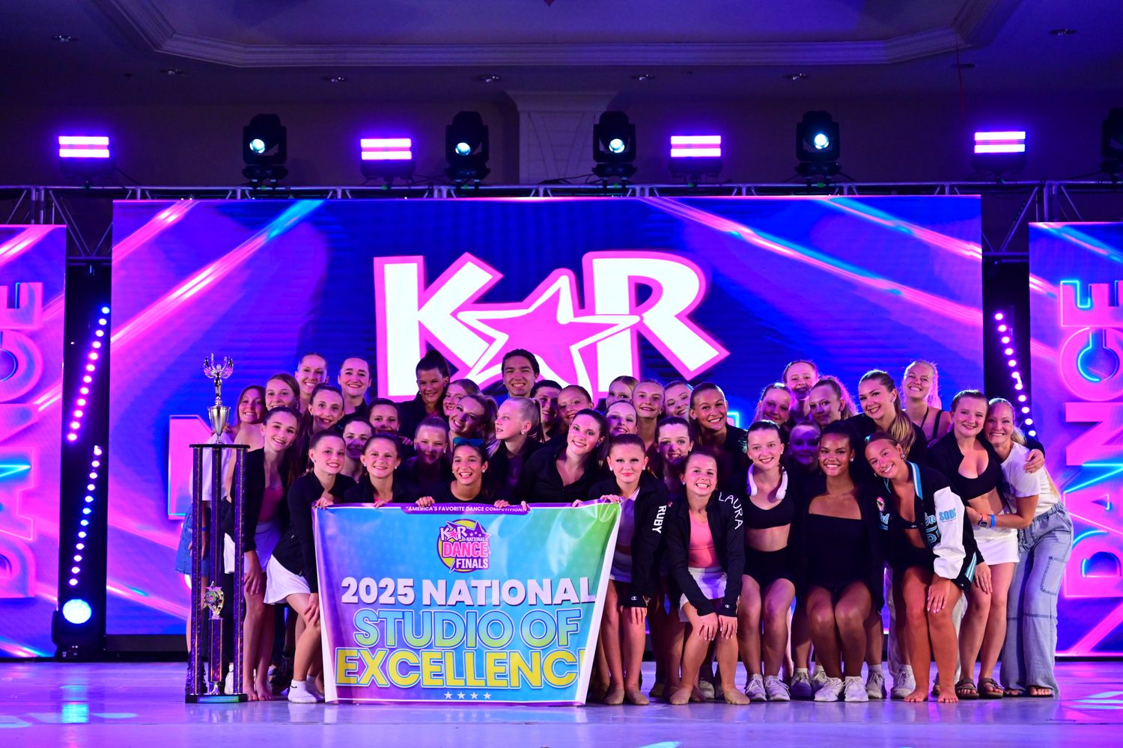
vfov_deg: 19.5
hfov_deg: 28.8
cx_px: 562
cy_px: 374
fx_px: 2183
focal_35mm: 70
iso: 3200
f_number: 3.2
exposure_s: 1/1000
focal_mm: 70
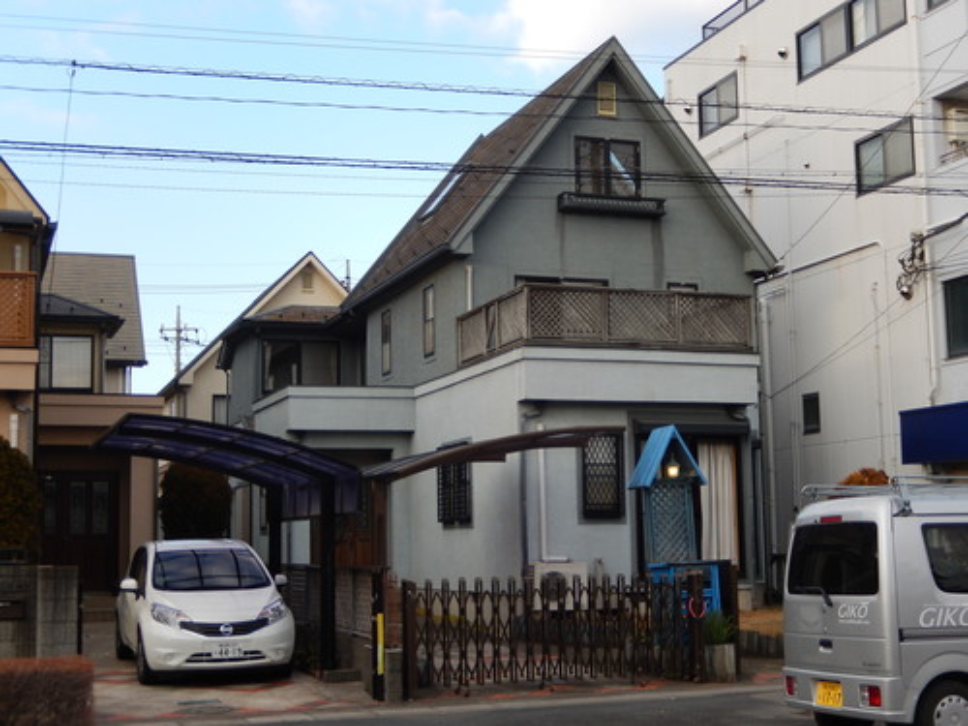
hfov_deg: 37.5
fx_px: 1426
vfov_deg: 28.6
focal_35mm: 51
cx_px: 484
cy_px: 363
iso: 200
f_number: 4.5
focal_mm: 9.2
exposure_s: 1/250
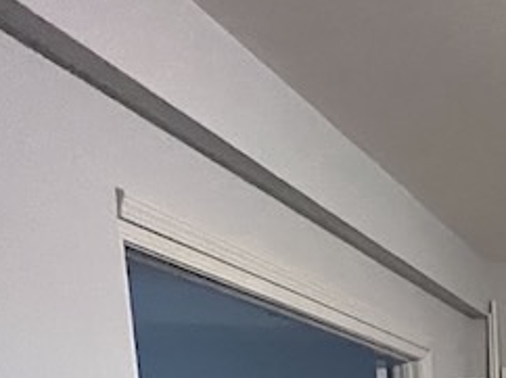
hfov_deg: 27.1
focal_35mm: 43
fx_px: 628
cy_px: 574
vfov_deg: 25.1
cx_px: 792
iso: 640
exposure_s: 1/60
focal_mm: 1.57
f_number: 1.8
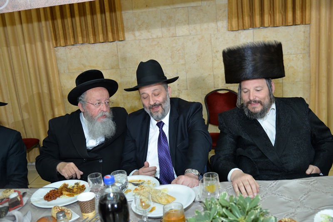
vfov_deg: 37.8
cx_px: 166
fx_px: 324
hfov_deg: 54.4
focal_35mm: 35
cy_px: 111
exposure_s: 1/200
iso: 1000
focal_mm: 35
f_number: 4
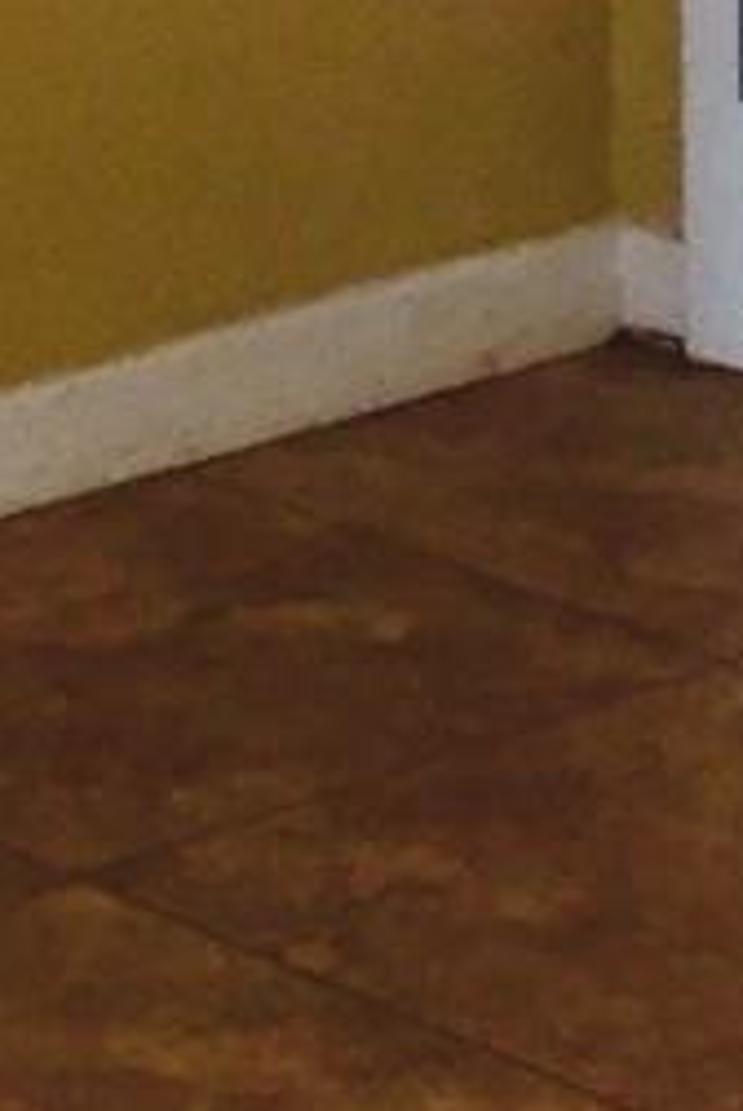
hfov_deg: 5.7
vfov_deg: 8.4
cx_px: 341
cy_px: -469
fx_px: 7409
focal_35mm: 240
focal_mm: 4.15
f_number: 2.2
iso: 50
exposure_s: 1/30
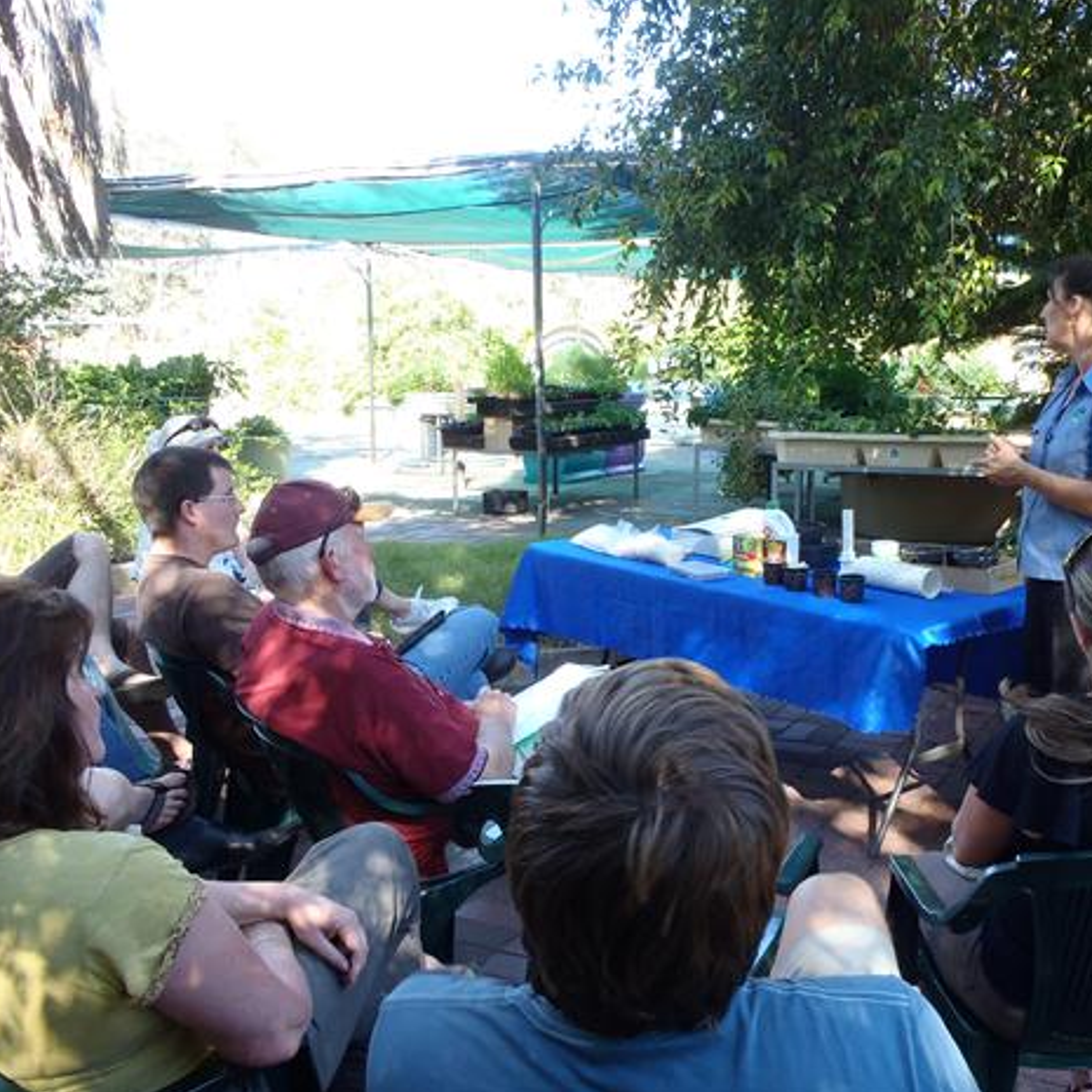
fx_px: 1213
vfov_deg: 48.5
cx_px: 729
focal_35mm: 34
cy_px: 542
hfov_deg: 47.6
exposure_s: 1/40
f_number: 3.9
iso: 100
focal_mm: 5
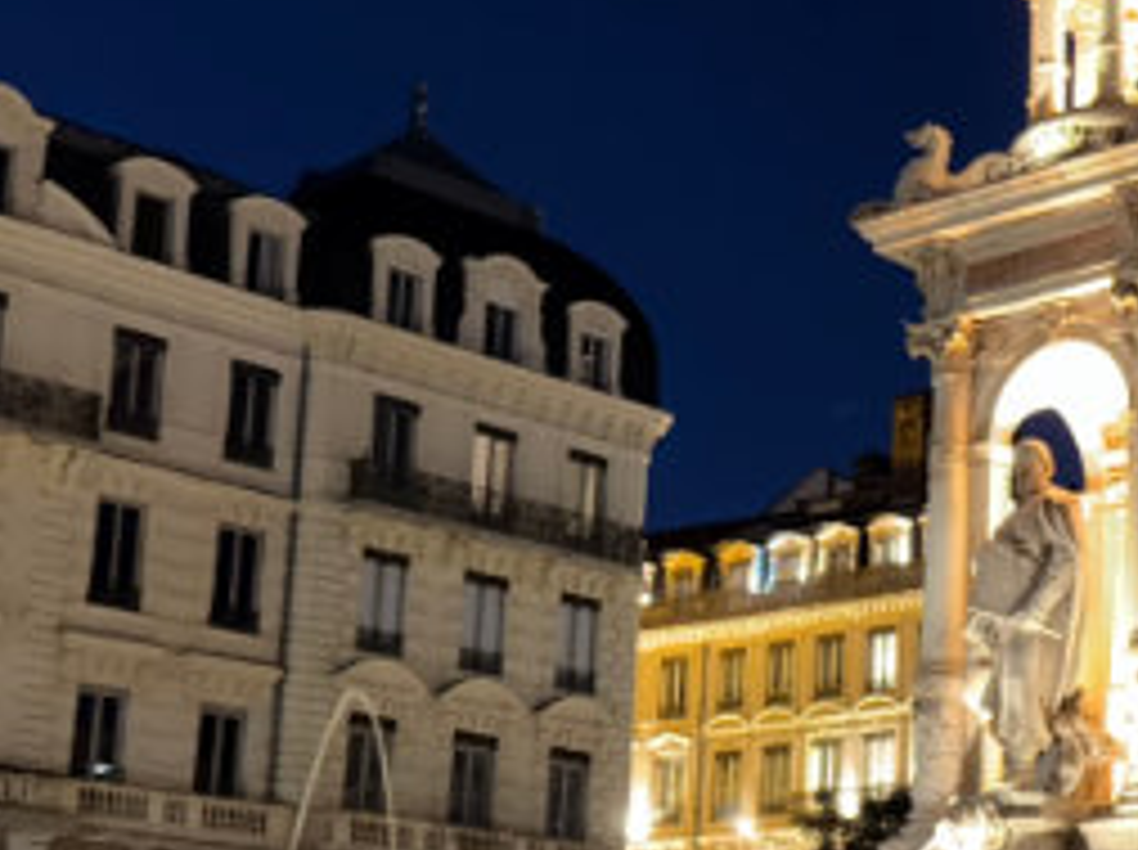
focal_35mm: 76
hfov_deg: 24.6
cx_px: 1111
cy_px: 630
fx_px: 2495
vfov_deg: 19.2
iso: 800
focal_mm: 6.8
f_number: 1.8
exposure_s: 1/7
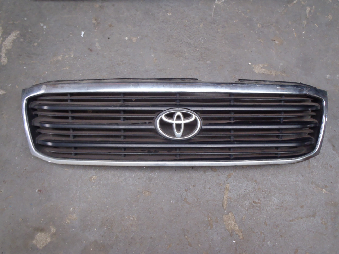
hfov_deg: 63.4
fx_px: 274
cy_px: 127
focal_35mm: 28
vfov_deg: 49.7
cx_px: 170
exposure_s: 1/25
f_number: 3.9
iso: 200
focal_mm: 5
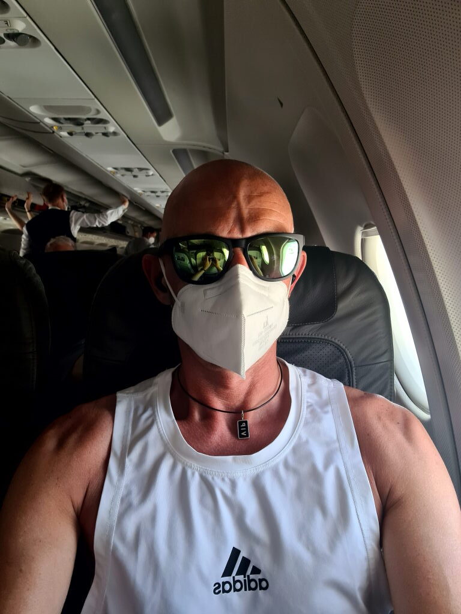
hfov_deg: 54.9
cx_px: 230
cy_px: 307
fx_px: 444
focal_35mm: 25
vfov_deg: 69.4
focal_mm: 3.8
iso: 50
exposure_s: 1/101
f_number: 2.2
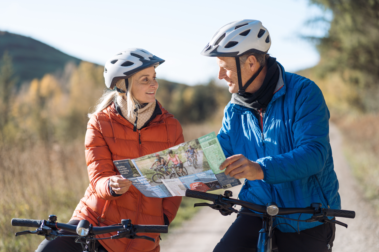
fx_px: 905
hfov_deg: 23.6
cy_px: 126
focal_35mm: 86
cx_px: 191
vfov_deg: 15.9
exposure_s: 1/4000
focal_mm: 85
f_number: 2.2
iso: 320
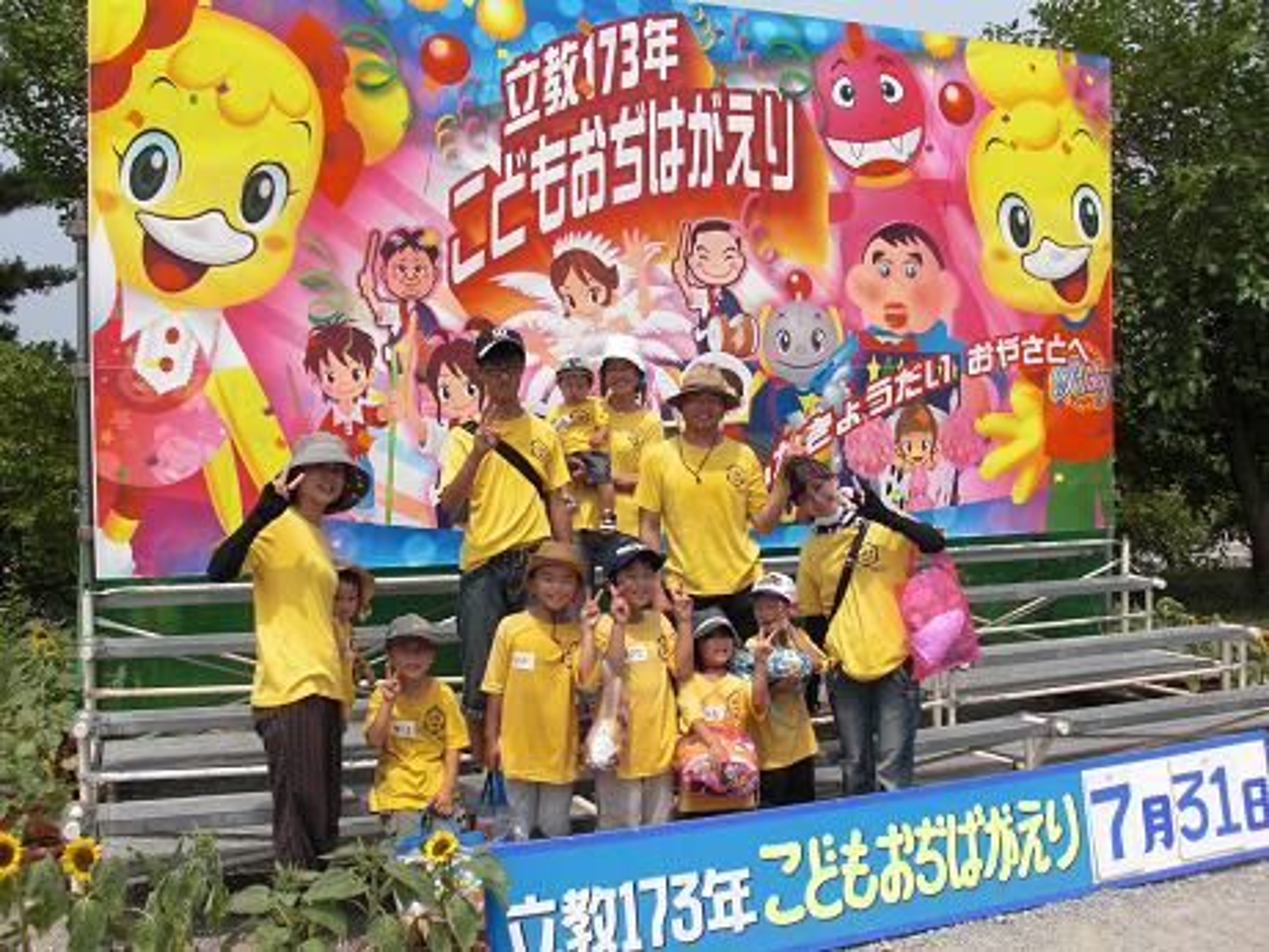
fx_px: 1320
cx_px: 634
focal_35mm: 36
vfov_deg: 39.7
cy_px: 476
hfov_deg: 51.3
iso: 50
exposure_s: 1/160
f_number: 7.9
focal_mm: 6.3
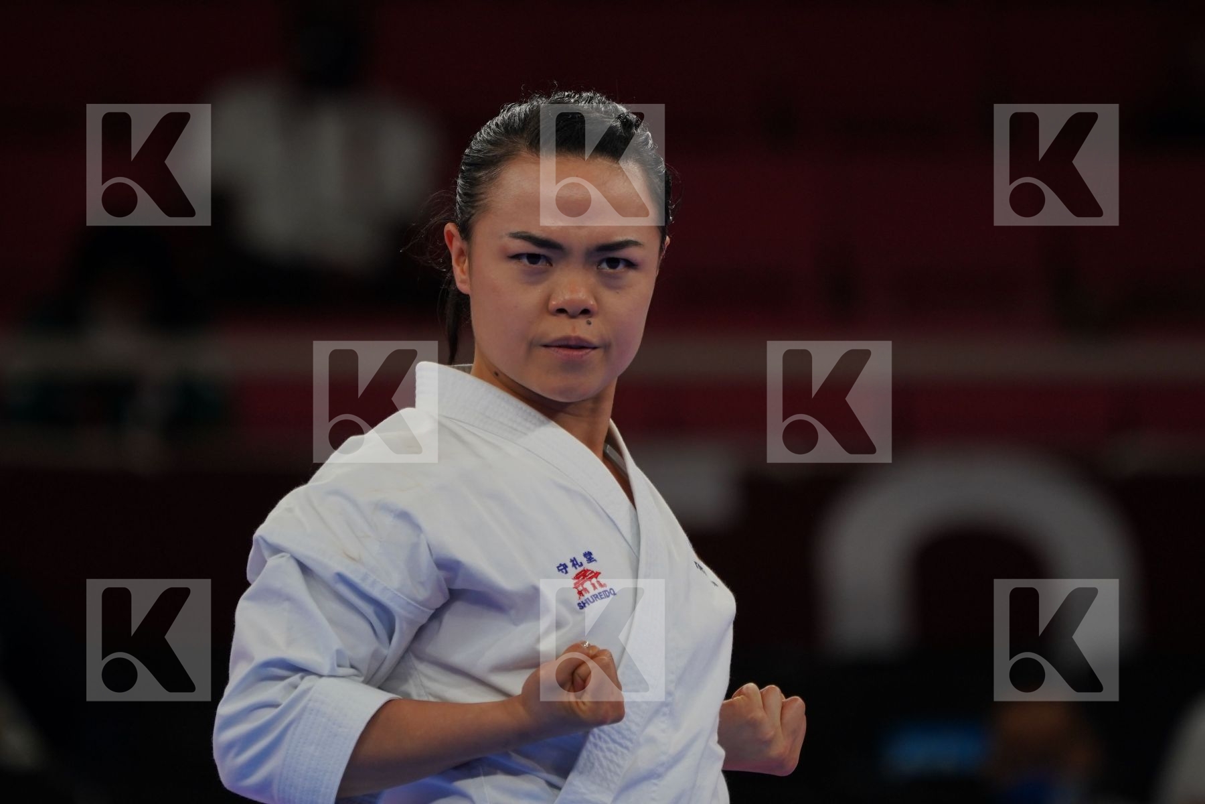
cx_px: 602
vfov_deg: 2.3
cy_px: 402
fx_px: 20082
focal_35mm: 600
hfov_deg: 3.4
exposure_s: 1/500
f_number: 5.6
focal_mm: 400
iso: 640
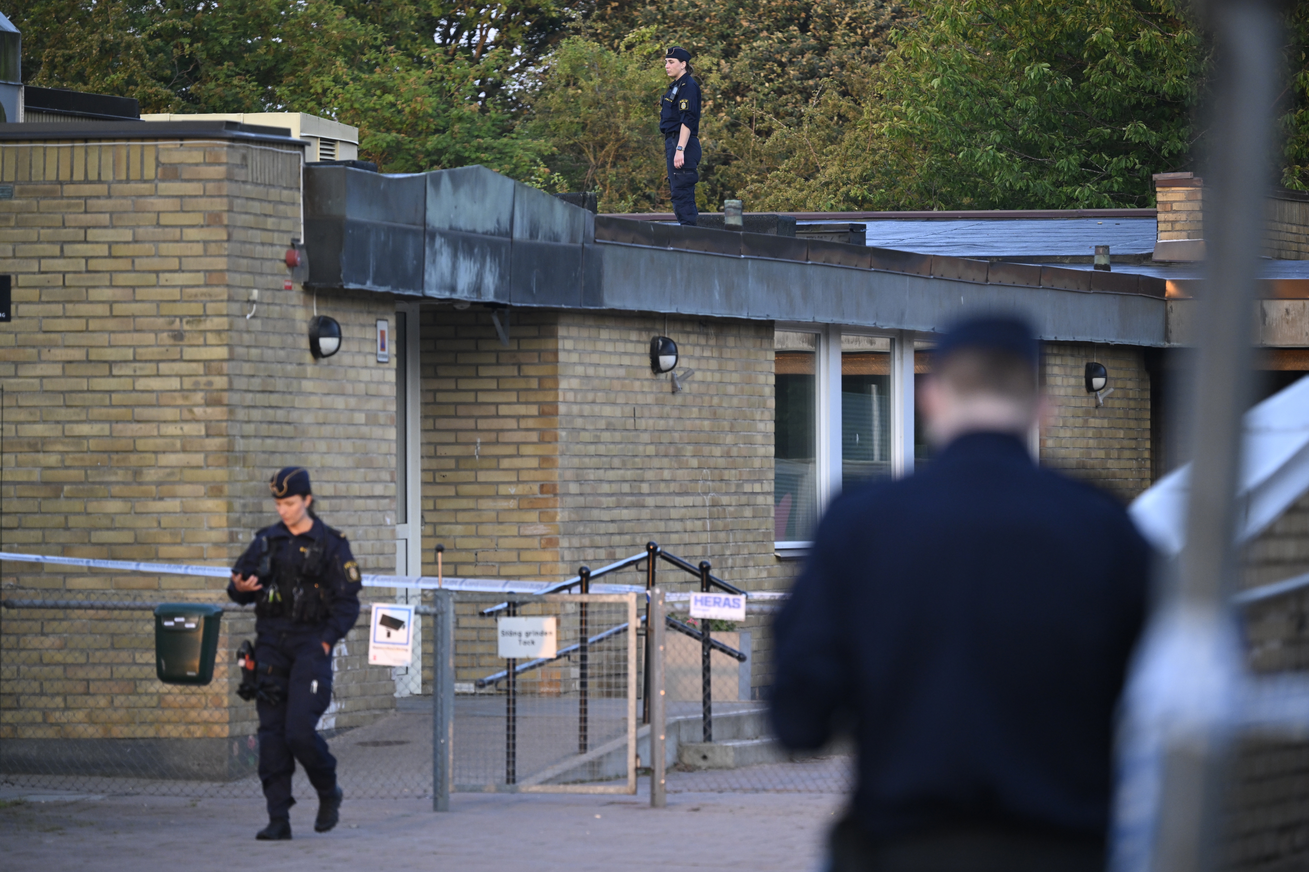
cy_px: 436
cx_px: 654
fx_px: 9090
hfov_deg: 8.2
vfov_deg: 5.5
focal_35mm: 250
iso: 1800
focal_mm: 250
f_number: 5
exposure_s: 1/500
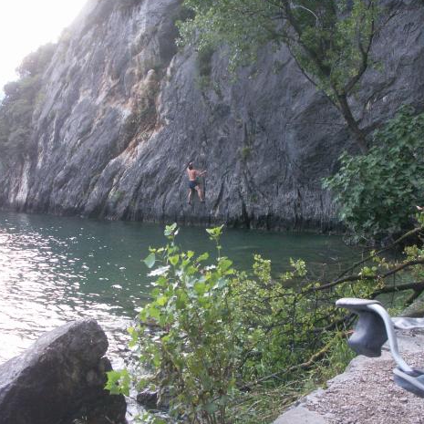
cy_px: 206
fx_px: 624
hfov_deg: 37.5
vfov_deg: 37.5
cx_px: 199
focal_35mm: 45
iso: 160
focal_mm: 7.7
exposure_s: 1/40
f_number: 3.5
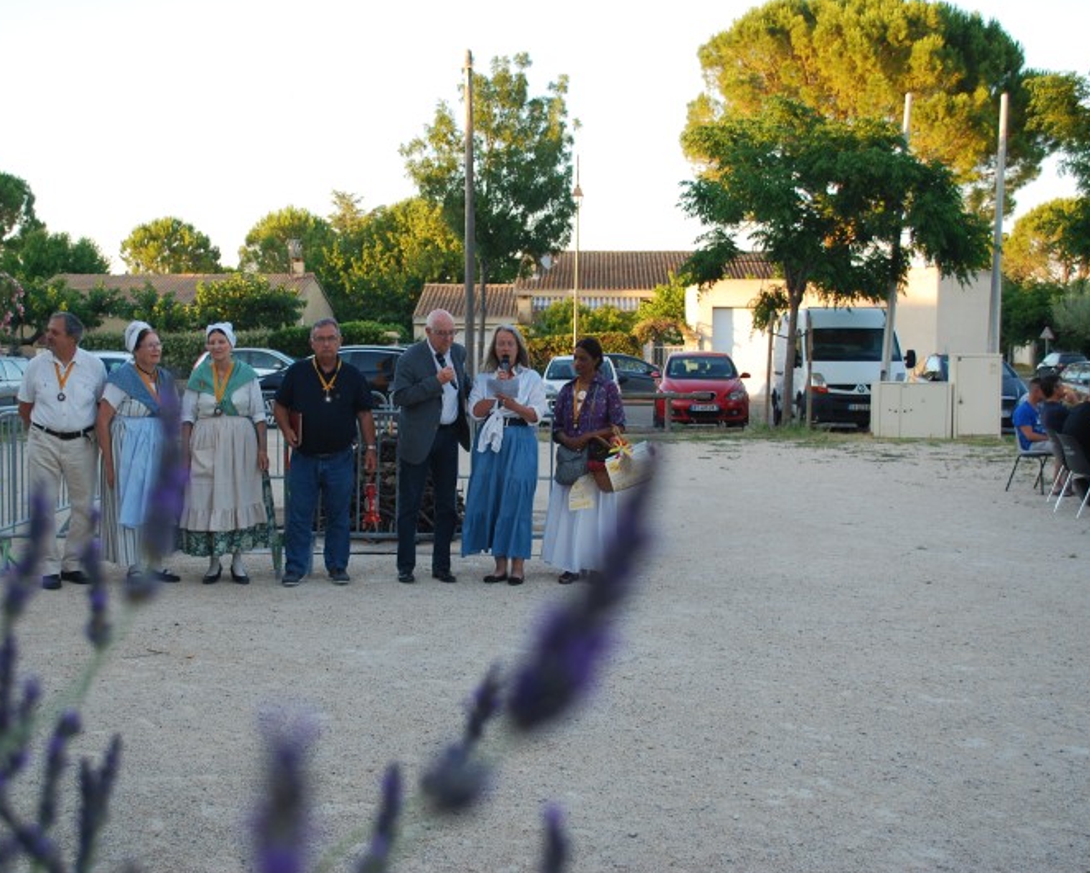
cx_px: 478
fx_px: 1323
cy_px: 436
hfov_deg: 44.7
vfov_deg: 36.5
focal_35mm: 41
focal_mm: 24
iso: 200
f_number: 4.5
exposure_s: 1/80
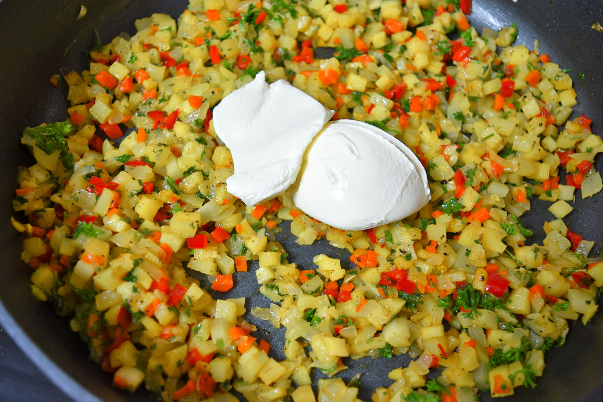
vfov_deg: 41.7
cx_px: 302
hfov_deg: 59.5
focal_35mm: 32
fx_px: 528
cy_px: 201
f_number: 3.8
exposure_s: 1/40
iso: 500
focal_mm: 21
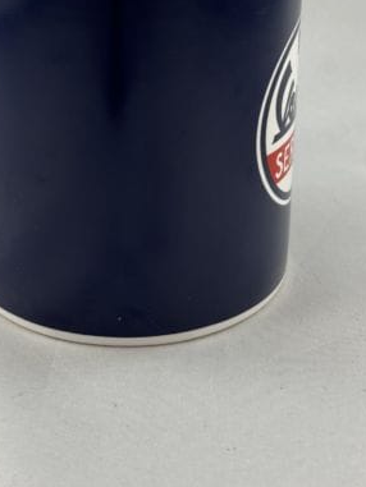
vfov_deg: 23.0
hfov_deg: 17.6
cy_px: 107
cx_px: 139
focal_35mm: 84
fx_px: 1184
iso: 64
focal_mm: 6.86
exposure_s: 1/100
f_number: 1.78
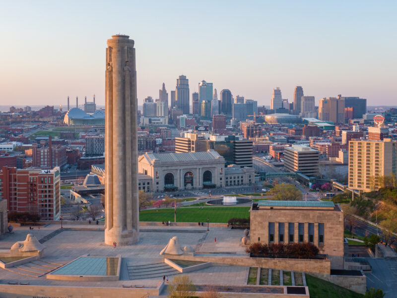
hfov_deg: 39.7
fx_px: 550
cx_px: 198
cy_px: 149
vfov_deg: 30.3
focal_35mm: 48
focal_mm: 8.6
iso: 100
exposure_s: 1/120
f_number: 3.8
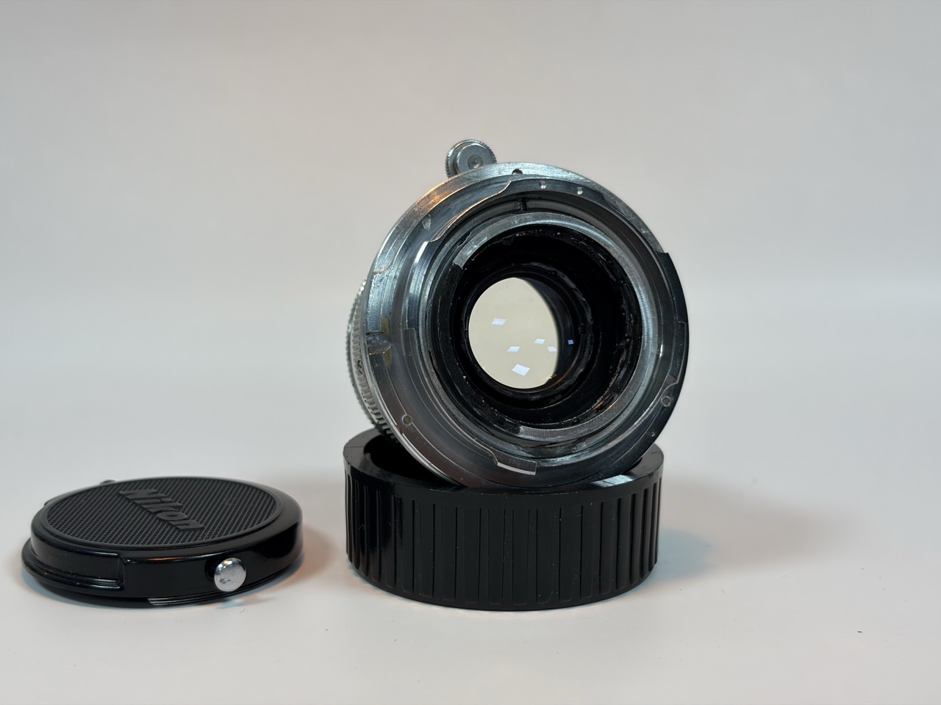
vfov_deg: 28.0
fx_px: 1414
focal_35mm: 52
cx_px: 470
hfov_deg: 36.8
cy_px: 352
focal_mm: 5.96
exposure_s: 1/100
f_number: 1.6
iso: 40
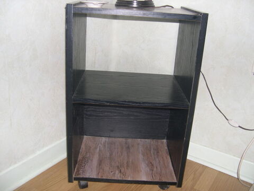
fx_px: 279
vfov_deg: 37.7
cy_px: 96
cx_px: 127
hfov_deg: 49.0
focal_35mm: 38
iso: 100
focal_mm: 8
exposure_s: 1/60
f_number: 2.8
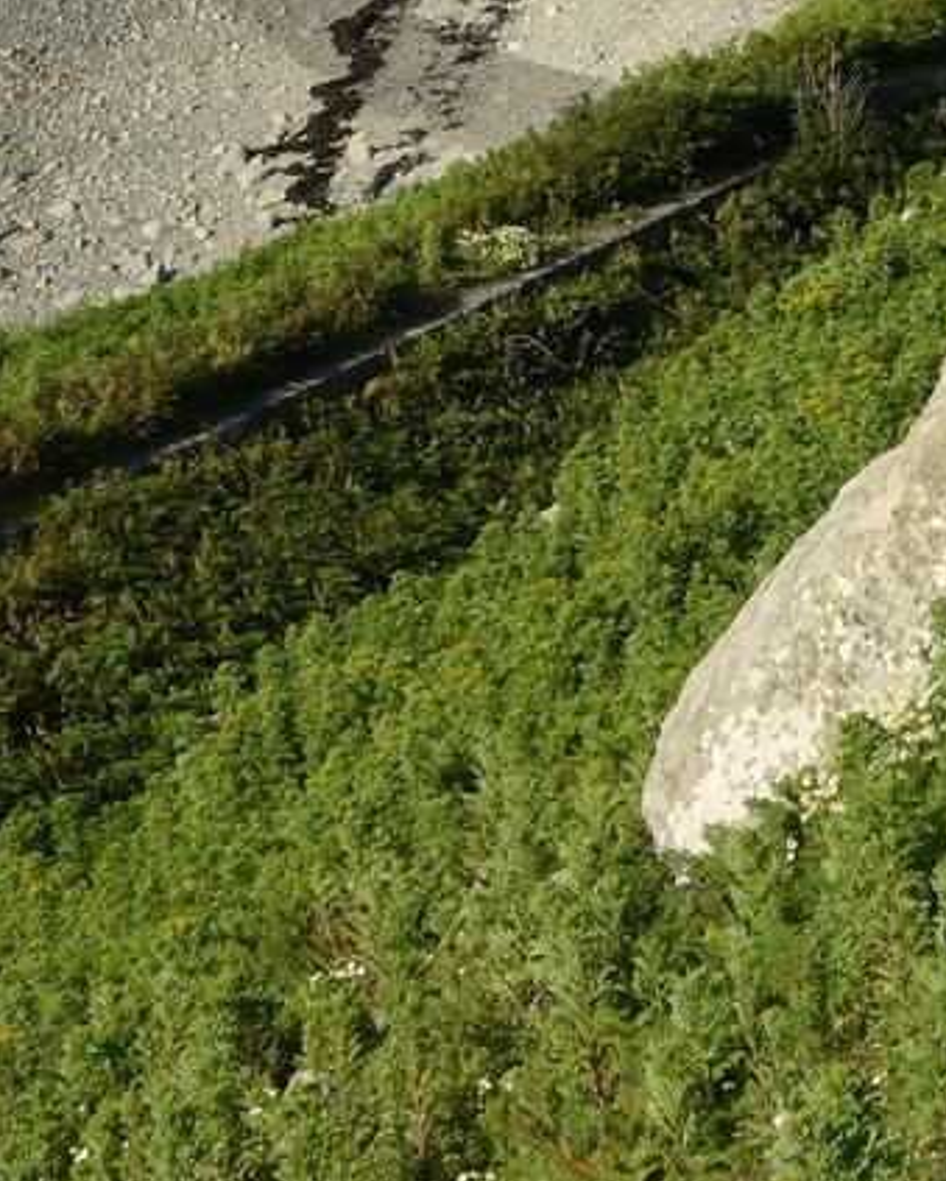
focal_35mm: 156
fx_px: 5454
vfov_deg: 11.7
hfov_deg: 9.9
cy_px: -673
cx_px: 765
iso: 200
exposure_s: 1/320
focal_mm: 44
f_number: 11
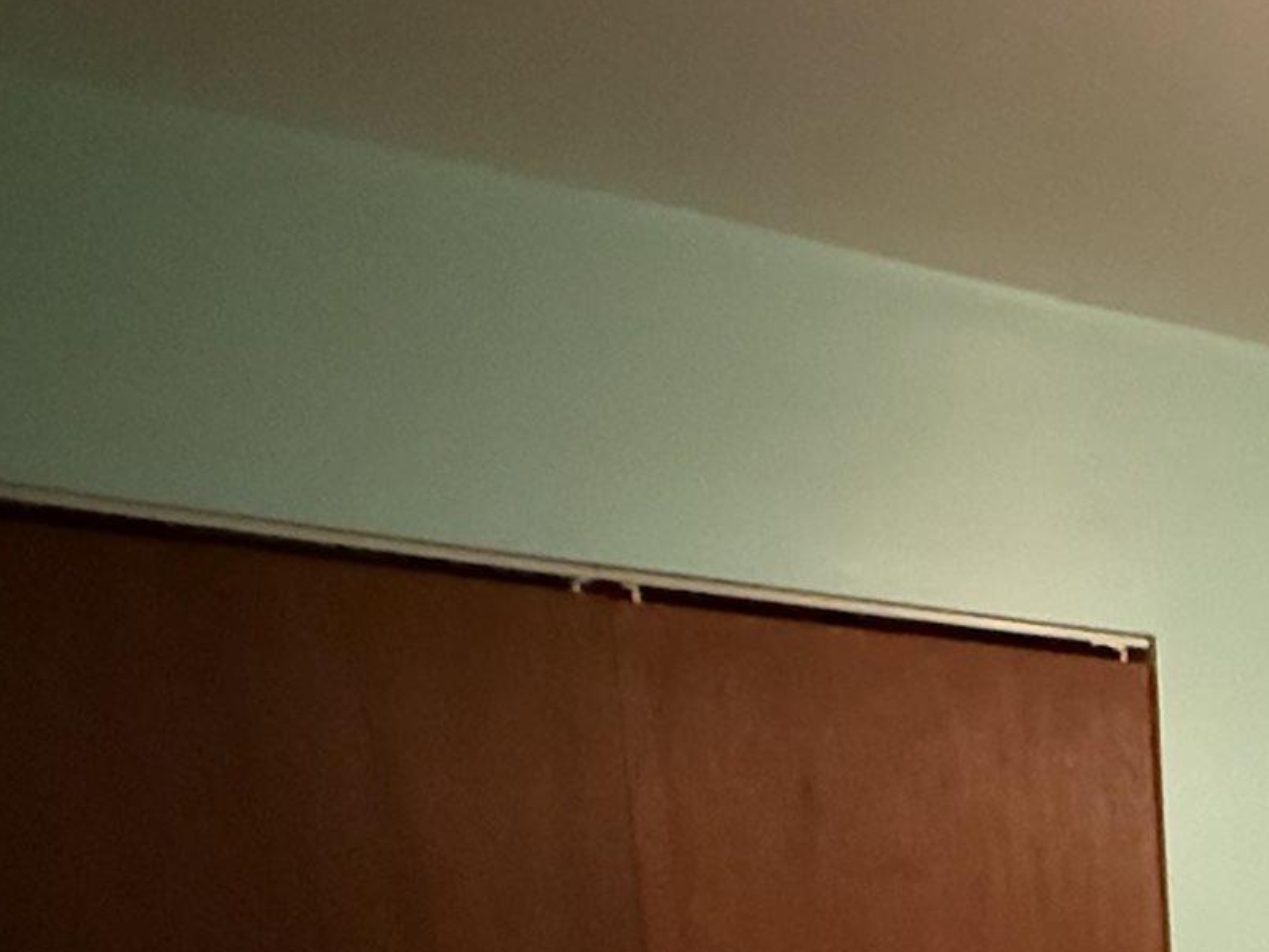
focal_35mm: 54
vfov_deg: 22.5
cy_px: 1406
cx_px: 1923
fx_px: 1980
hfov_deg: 25.9
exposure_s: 1/40
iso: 1600
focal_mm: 2.22
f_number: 2.2
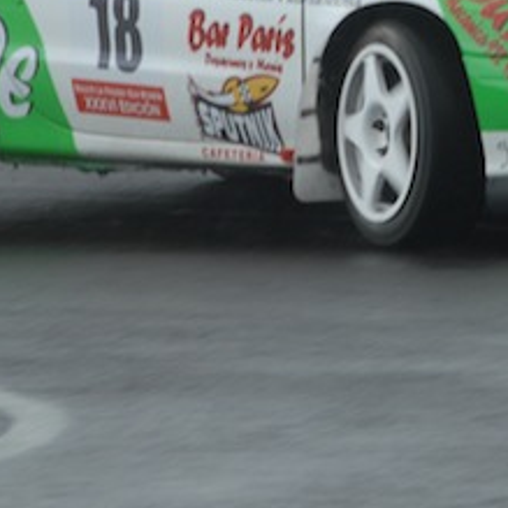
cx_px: 383
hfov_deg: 2.8
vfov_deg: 2.8
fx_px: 10453
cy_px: -82
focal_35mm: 630
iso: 200
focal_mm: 135
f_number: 5.6
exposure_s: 1/250
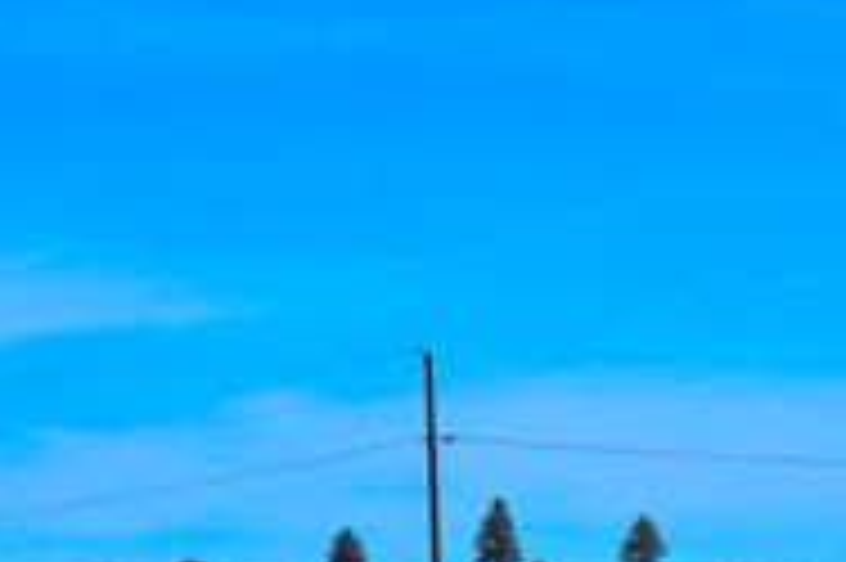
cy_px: 549
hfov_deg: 7.9
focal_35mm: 259
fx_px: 6089
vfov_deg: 5.3
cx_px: 180
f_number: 11
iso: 250
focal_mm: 65
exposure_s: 1/500
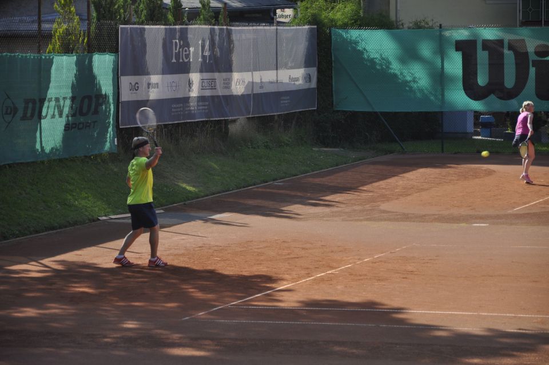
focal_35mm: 158
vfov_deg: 8.7
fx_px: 2399
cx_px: 274
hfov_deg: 13.1
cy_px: 182
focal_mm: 105
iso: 250
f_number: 5.6
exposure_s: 1/500
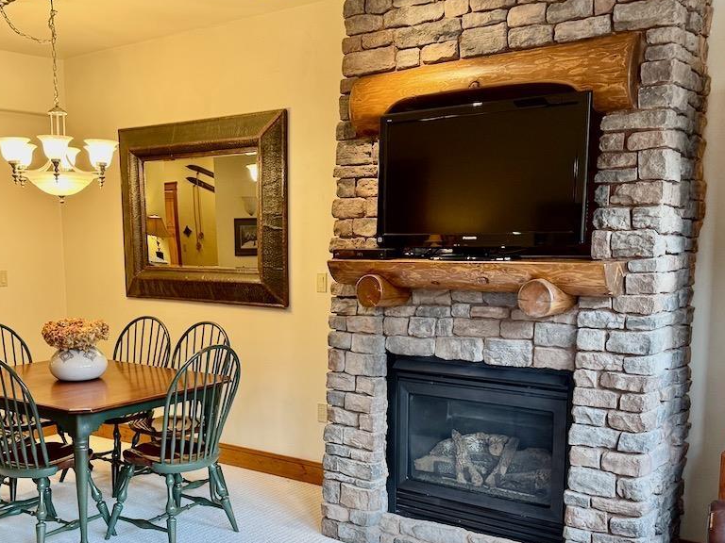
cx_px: 264
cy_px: 353
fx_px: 838
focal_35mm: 40
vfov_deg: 35.7
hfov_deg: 46.3
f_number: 1.78
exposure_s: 1/120
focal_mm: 6.76
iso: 200
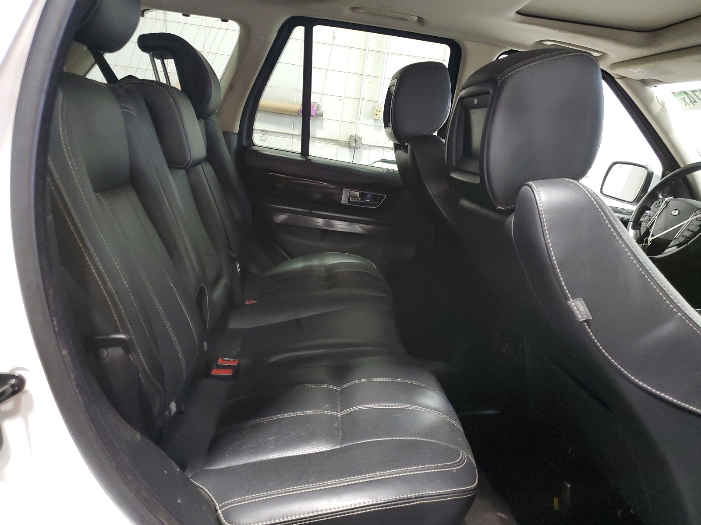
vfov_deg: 53.1
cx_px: 350
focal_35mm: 26
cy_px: 262
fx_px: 527
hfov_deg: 67.3
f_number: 1.5
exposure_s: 1/40
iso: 304
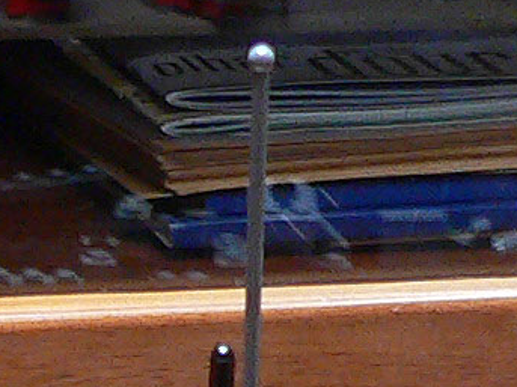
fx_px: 4016
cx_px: 54
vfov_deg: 5.3
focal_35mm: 269
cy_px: 958
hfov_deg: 7.3
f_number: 2.8
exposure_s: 1/25
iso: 200
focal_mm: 6
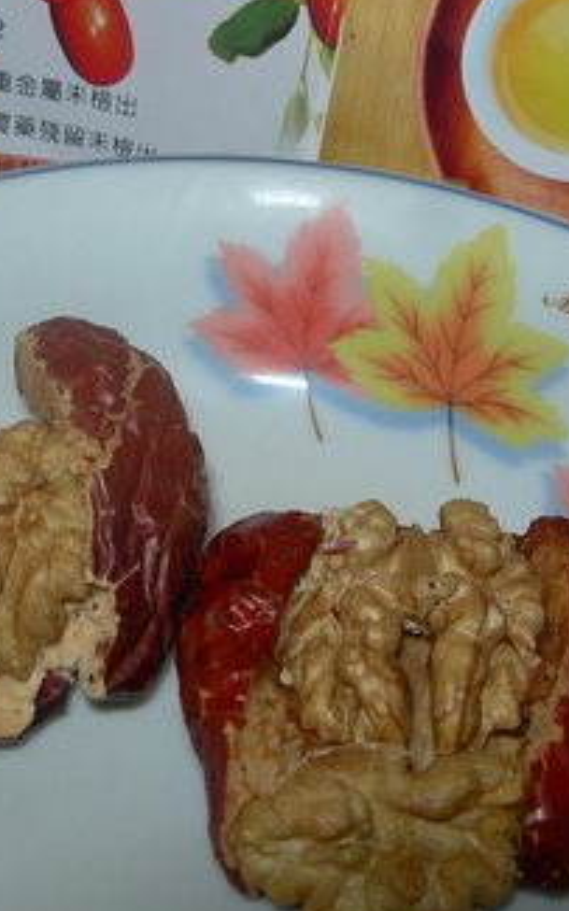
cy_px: 444
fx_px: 1539
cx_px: 210
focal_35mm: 62
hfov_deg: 20.9
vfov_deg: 33.0
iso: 50
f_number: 4.8
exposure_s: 1/60.1
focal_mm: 7.8
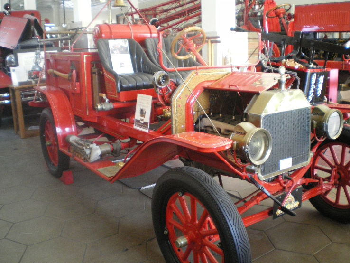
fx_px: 364
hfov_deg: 51.3
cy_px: 132
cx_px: 175
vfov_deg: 39.7
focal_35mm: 36
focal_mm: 6.3
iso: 640
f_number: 3.1
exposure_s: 1/50
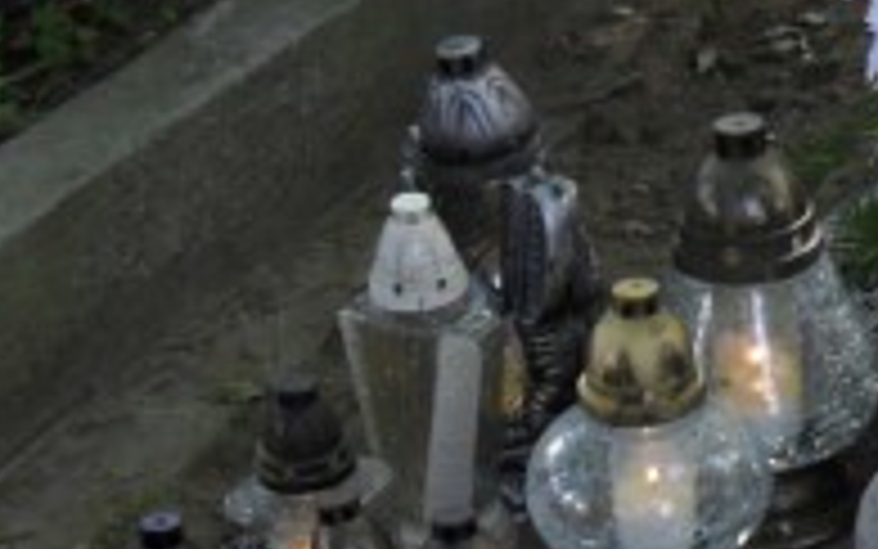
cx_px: 1261
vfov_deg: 10.3
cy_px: -324
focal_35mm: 122
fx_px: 2920
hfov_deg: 15.9
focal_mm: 6.3
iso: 100
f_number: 3.2
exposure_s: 1/60
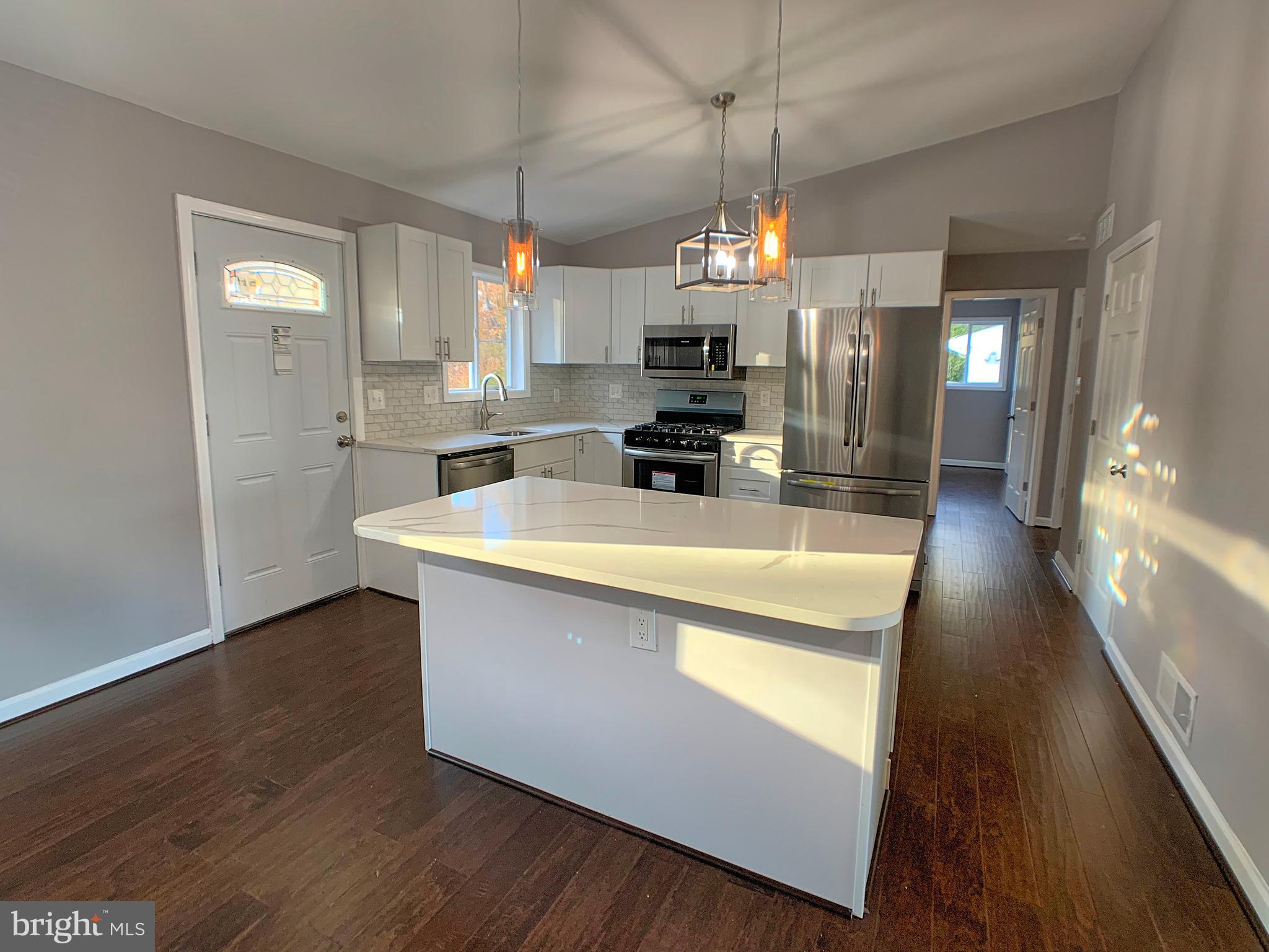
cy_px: 476
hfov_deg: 67.3
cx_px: 634
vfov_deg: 53.1
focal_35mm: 26
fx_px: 953
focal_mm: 4.3
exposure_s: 1/60
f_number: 1.8
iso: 80
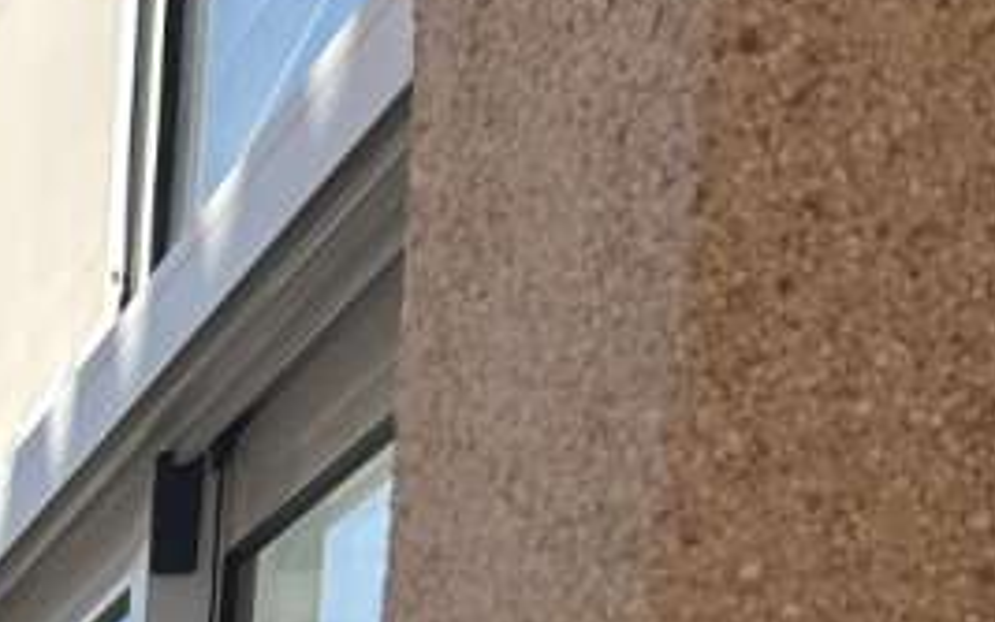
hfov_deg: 12.3
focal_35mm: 155
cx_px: -814
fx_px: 4204
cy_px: 2559
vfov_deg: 6.6
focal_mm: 5.7
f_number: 1.5
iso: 50
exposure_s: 1/3831
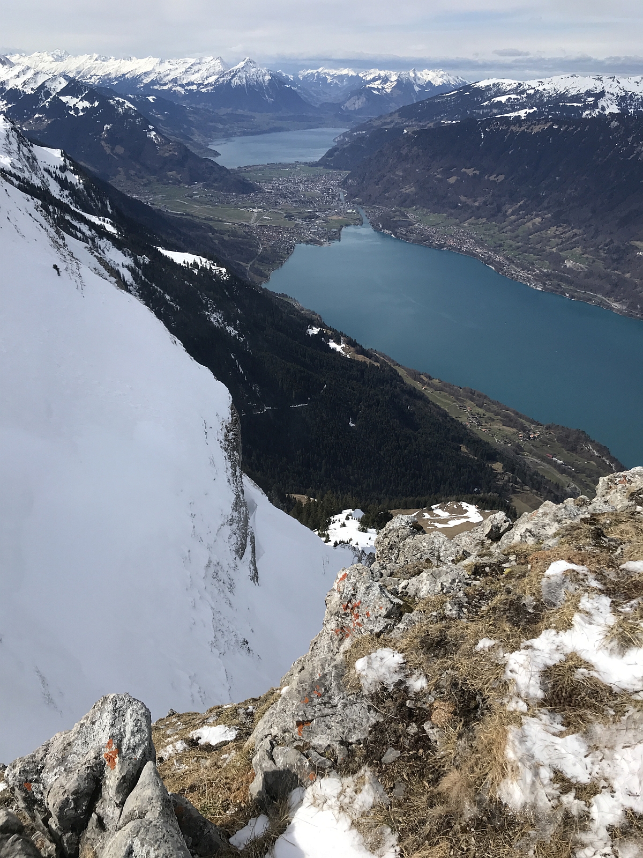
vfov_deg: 63.4
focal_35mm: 28
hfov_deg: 49.7
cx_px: 322
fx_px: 693
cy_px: 429
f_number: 1.8
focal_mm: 3.99
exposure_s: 1/3300
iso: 20
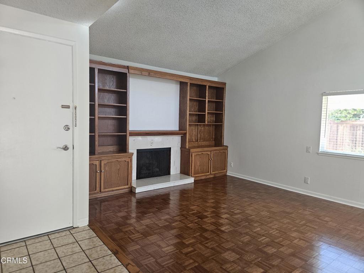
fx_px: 242
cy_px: 136
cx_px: 182
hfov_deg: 73.9
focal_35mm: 23
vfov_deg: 58.9
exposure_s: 1/120
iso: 250
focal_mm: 5.4
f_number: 1.8
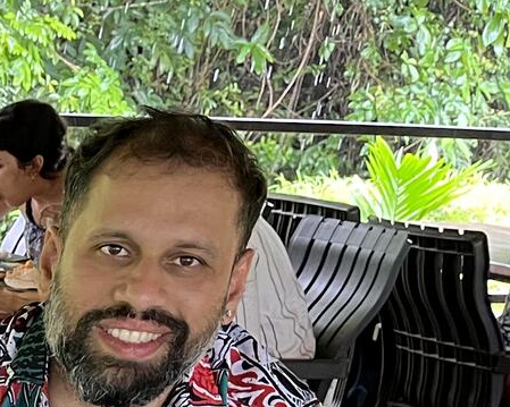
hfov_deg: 14.0
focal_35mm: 114
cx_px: -543
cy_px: 705
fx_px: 1720
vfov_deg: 12.5
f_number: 1.6
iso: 100
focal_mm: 5.1
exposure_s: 1/50
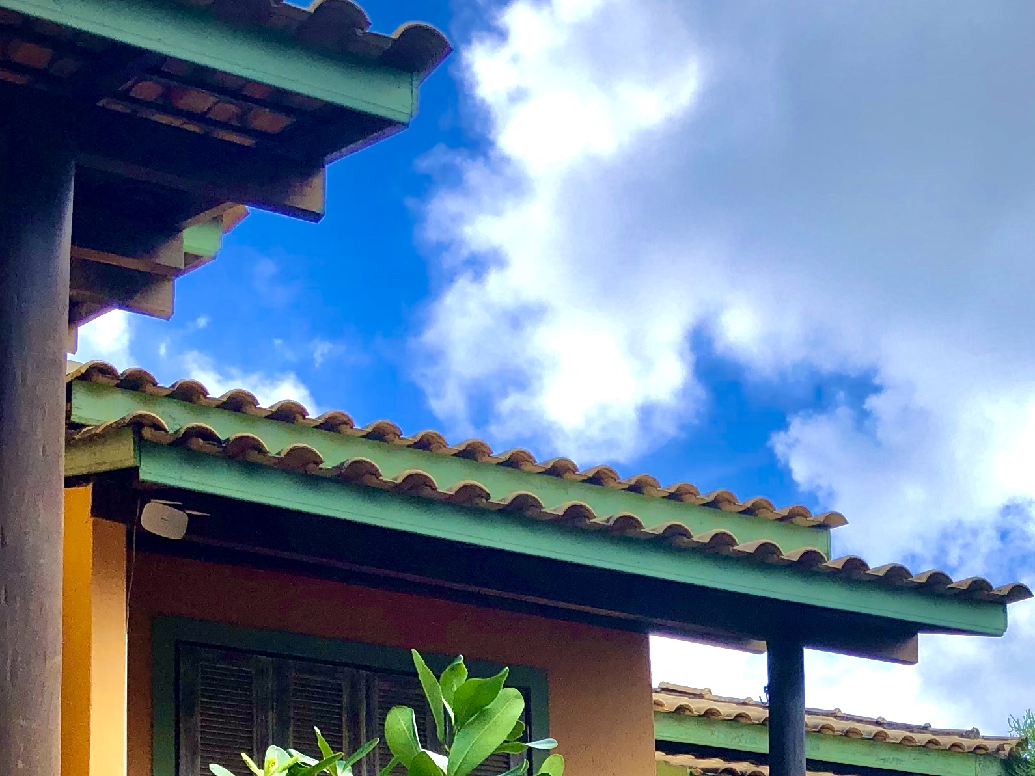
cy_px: 937
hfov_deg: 26.8
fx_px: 2123
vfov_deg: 19.5
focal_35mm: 71
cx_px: 862
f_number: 1.8
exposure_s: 1/1185
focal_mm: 3.99
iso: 20
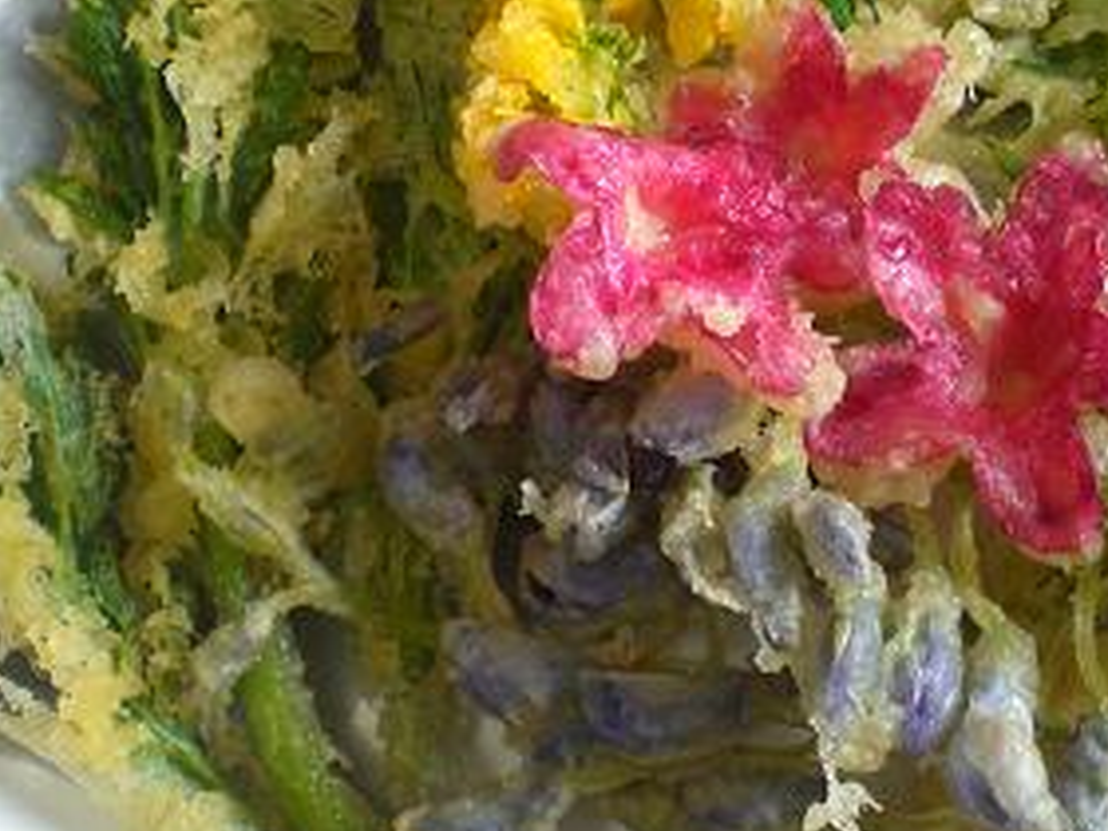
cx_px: 720
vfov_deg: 23.3
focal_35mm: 63
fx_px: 2017
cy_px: 368
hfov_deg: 30.5
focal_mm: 6.3
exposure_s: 1/80
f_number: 3.1
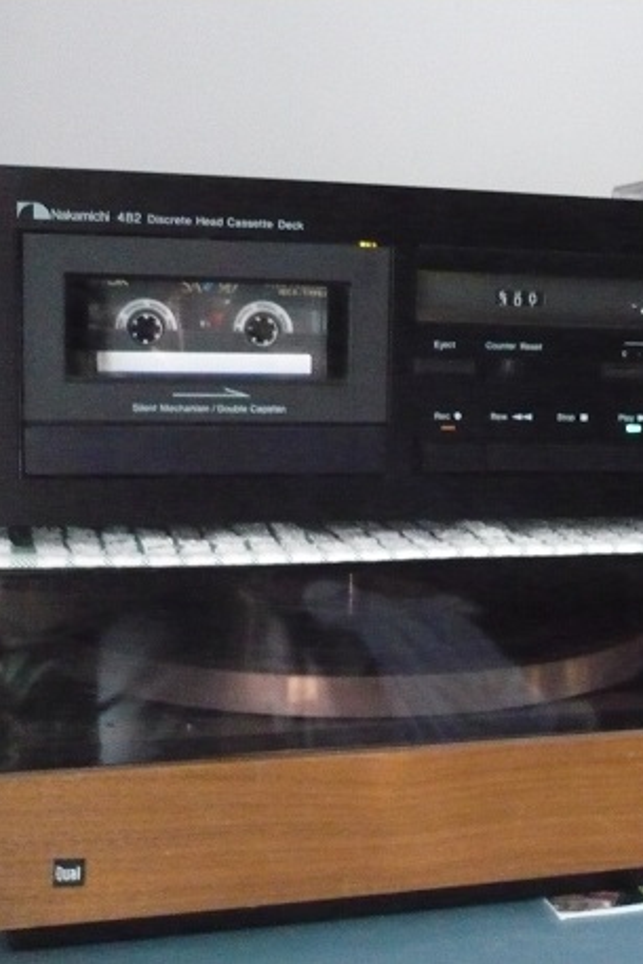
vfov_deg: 40.3
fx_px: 1312
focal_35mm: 49
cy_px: 480
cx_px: 478
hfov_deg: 27.2
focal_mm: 5.8
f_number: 2.8
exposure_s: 1/30
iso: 1250
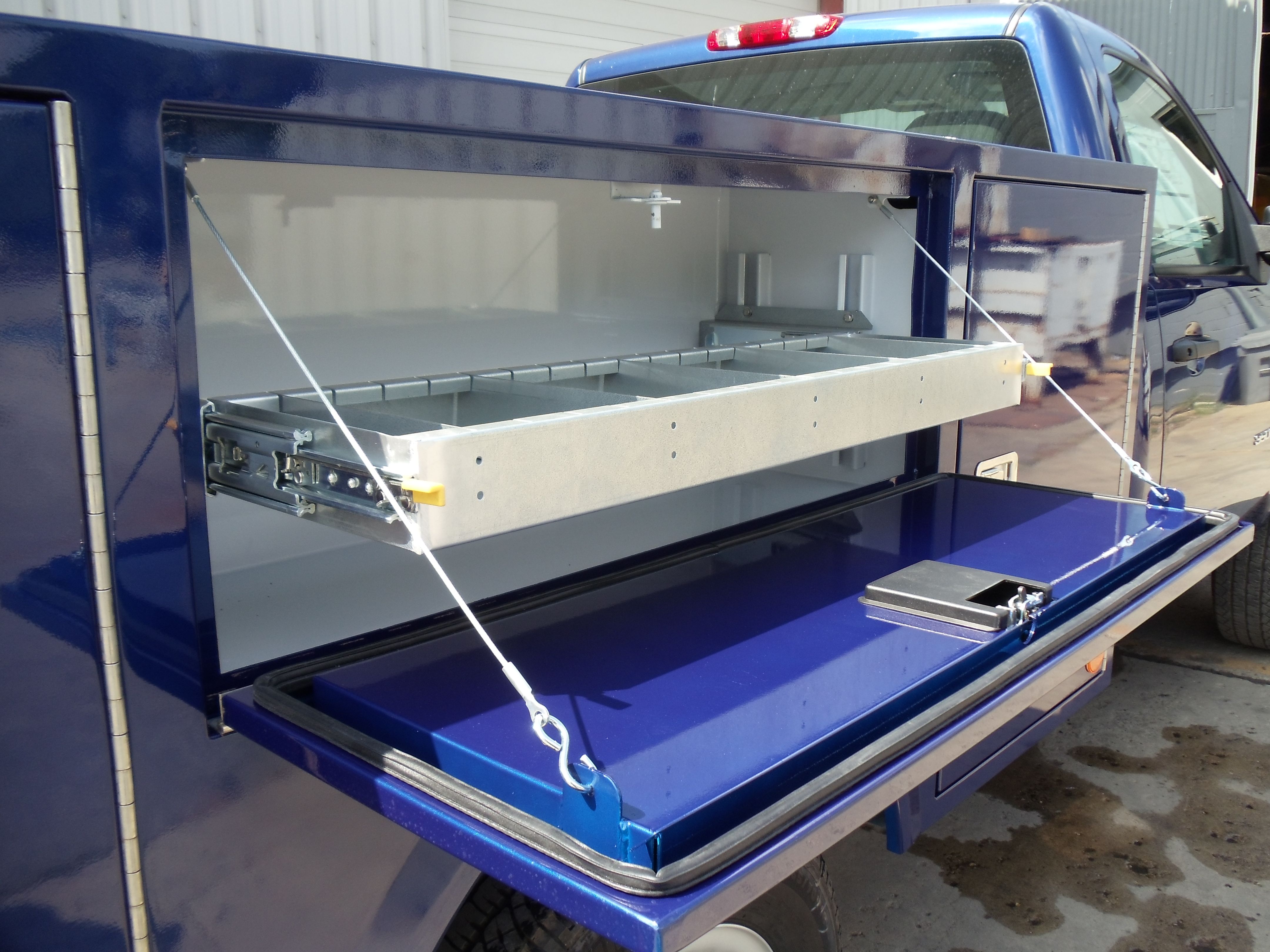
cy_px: 476
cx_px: 635
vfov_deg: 32.9
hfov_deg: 42.9
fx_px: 1614
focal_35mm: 44
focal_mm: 6
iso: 80
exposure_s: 1/160
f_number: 3.5
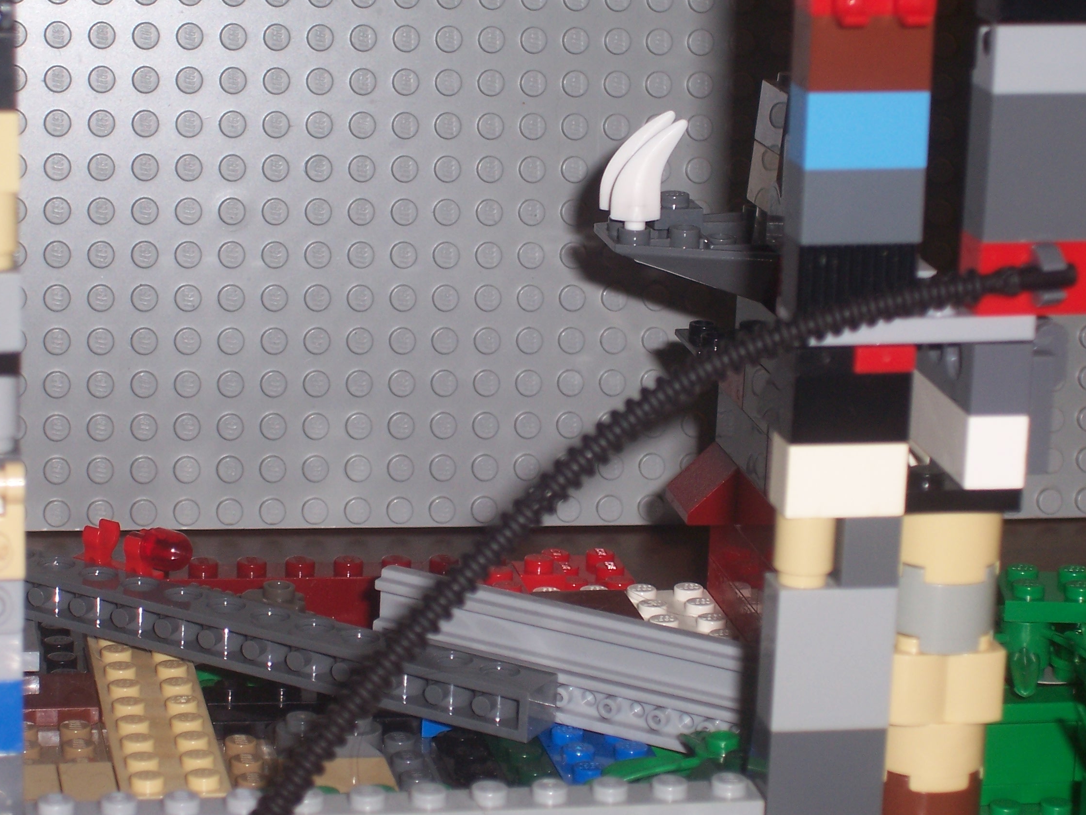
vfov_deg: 12.8
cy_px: 371
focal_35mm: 116
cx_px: 519
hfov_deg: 17.0
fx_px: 3639
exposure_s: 1/90
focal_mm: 16.8
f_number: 4.6
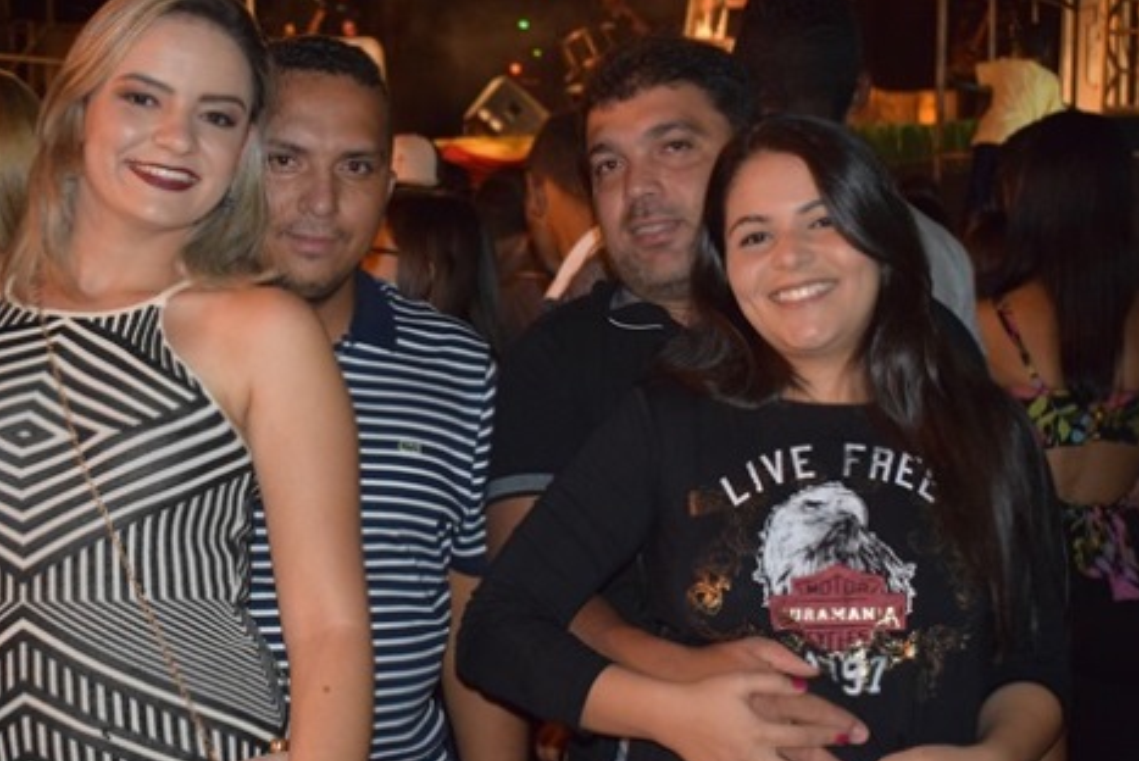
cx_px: 437
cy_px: 401
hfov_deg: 31.4
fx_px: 2016
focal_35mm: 64
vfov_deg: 21.4
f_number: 4.2
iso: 3200
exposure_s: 1/60
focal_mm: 31
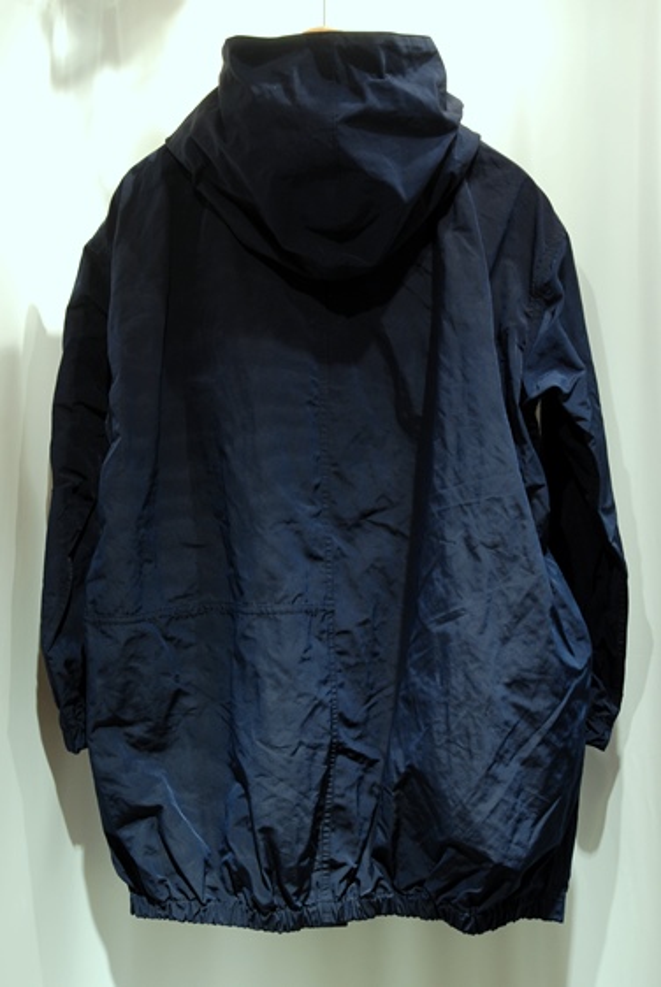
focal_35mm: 48
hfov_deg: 28.1
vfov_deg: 41.1
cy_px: 494
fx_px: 1319
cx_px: 330
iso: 200
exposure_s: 1/8
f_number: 5.6
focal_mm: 32
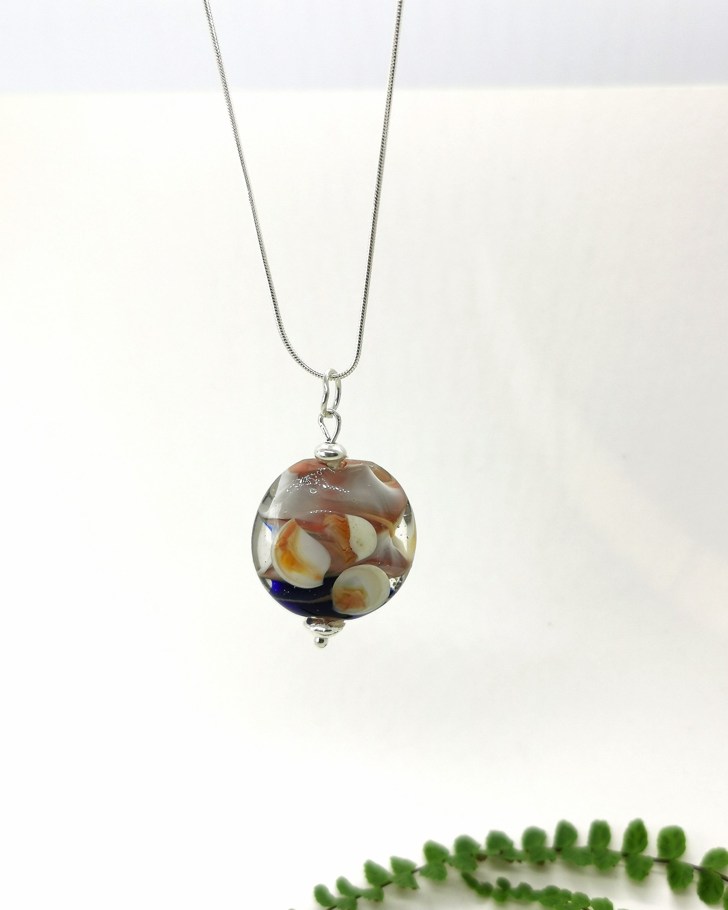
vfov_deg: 47.9
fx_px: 1023
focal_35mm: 38
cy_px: 453
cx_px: 365
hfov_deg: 39.2
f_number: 1.6
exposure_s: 1/436
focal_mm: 5.56
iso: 50
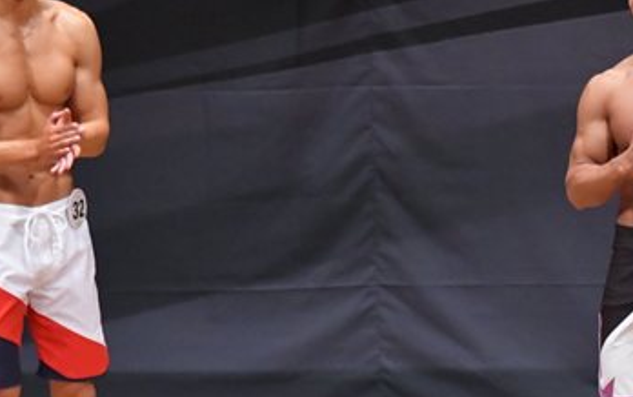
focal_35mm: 544
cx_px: 583
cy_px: 233
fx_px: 9391
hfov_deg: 3.9
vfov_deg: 2.4
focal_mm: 160
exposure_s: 1/400
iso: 6400
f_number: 5.6
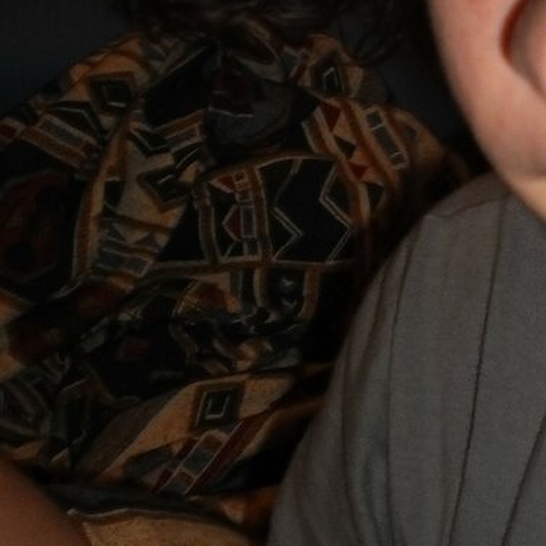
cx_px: 609
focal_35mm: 102
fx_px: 1820
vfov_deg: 17.0
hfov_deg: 16.5
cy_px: 124
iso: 125
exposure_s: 1/30
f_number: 3.1
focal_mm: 6.3
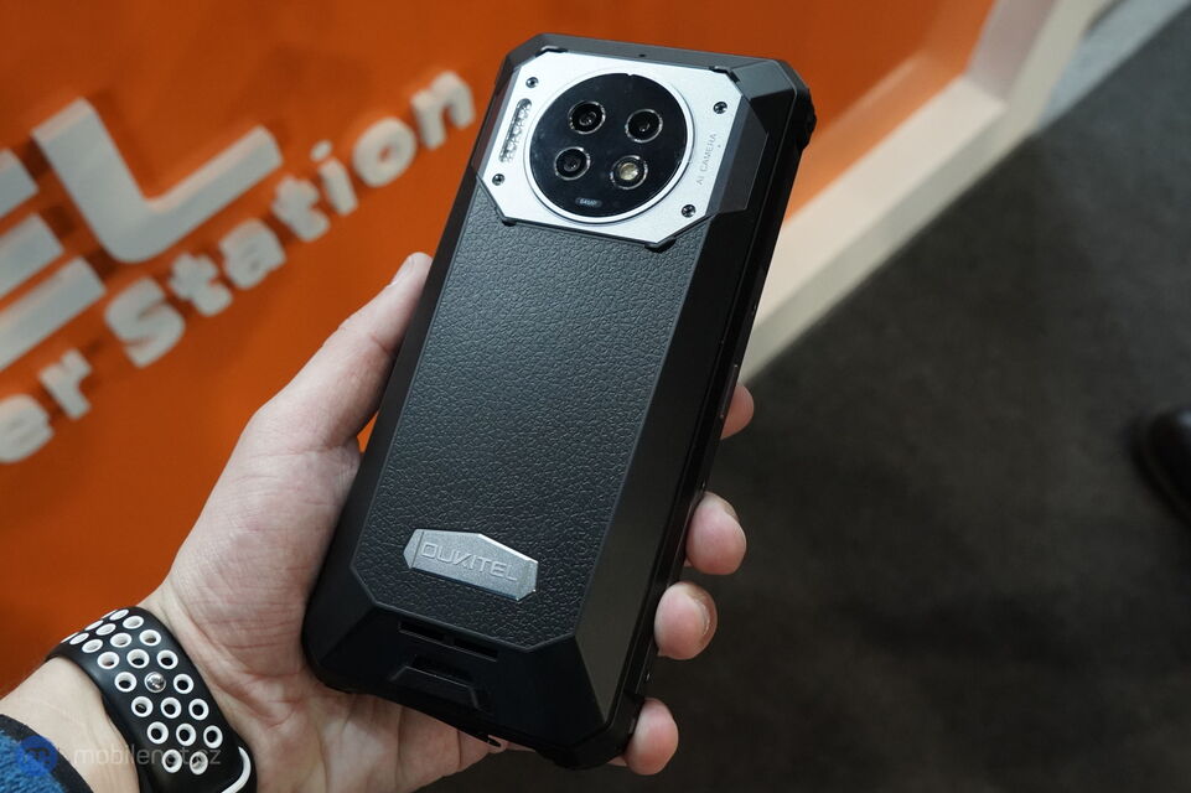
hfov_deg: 57.2
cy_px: 396
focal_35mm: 33
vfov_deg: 39.9
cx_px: 596
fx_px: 1091
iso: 6400
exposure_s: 1/160
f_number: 8
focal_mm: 33
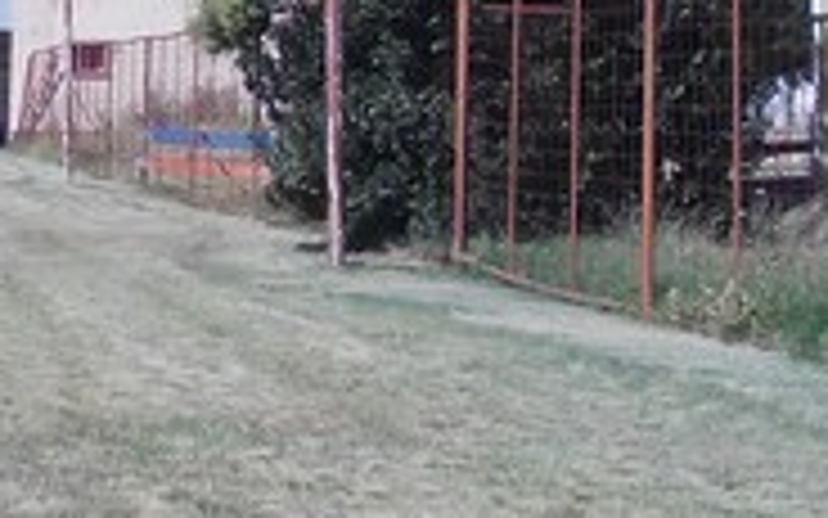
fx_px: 3791
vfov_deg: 7.8
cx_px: -162
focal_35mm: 168
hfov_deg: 12.2
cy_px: 171
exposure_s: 1/320
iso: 80
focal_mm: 5.3
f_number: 6.2
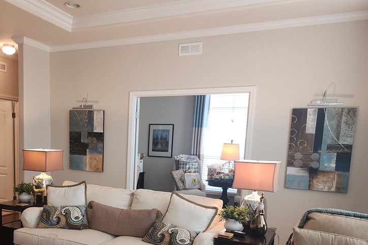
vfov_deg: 37.9
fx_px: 348
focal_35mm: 34
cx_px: 121
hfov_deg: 54.6
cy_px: 183
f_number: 1.8
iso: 100
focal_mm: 6.4
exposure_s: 1/60
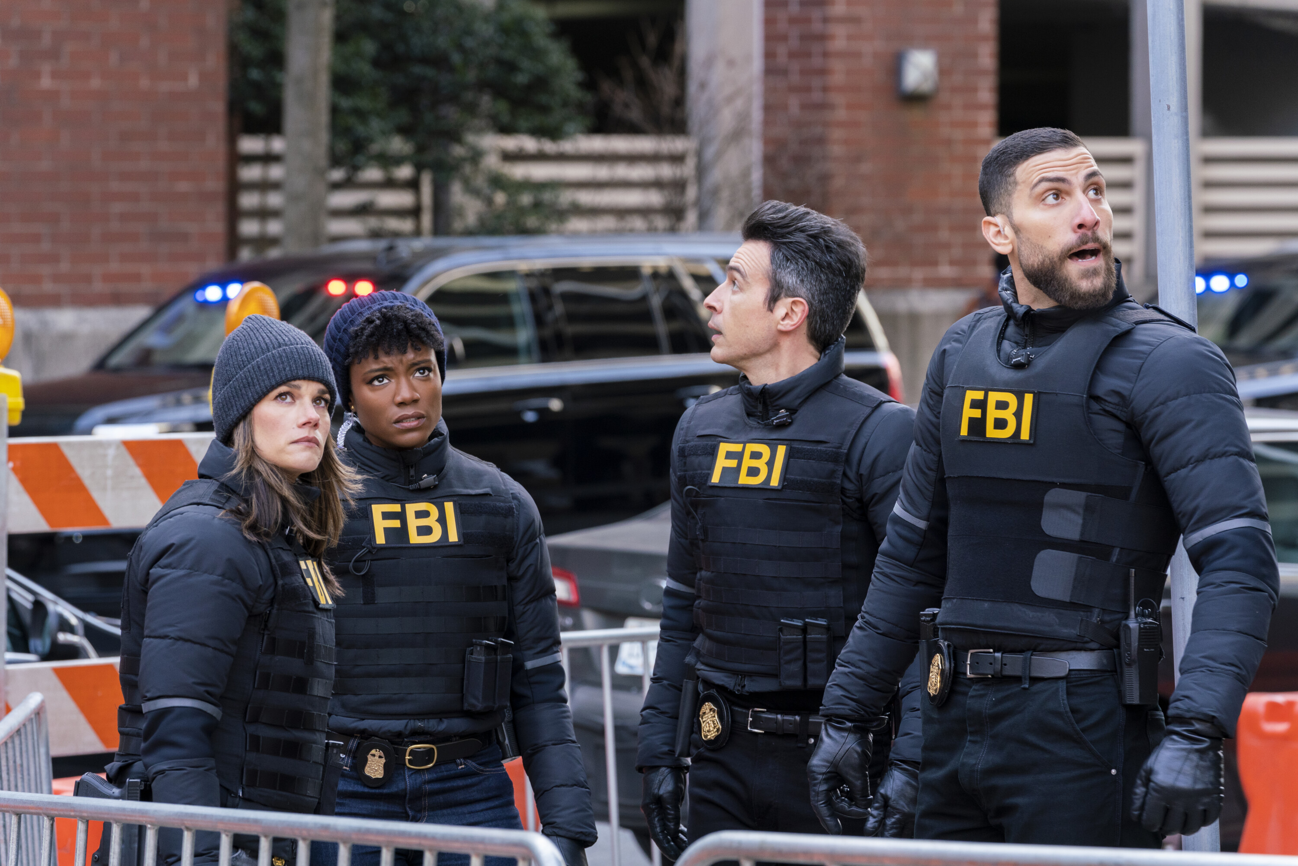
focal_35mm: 191
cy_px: 433
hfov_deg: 10.8
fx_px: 6887
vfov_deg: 7.2
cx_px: 649
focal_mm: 191
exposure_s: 1/200
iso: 1000
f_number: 7.1
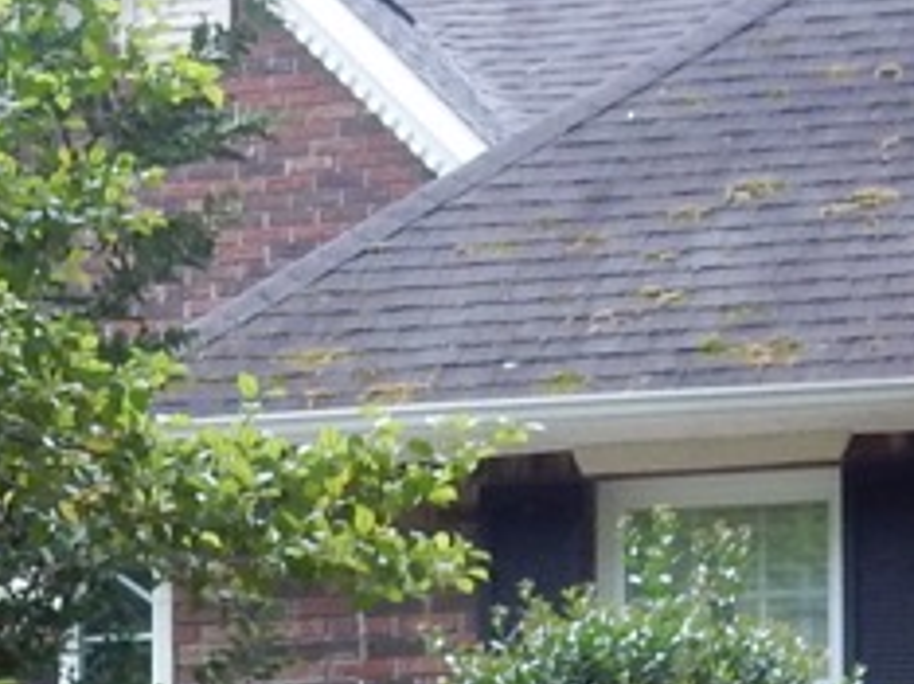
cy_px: 977
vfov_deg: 5.6
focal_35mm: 265
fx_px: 6990
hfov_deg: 7.5
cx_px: 371
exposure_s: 1/30
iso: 140
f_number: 4.2
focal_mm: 7.6
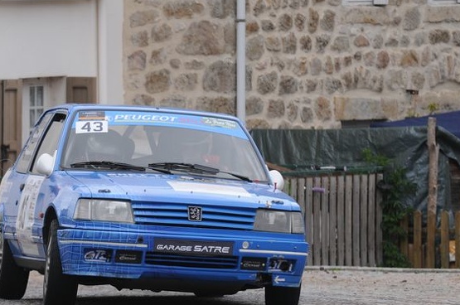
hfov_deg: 4.9
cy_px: 158
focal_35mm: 418
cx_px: 154
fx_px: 5328
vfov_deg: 3.3
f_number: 16
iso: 400
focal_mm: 195
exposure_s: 1/800
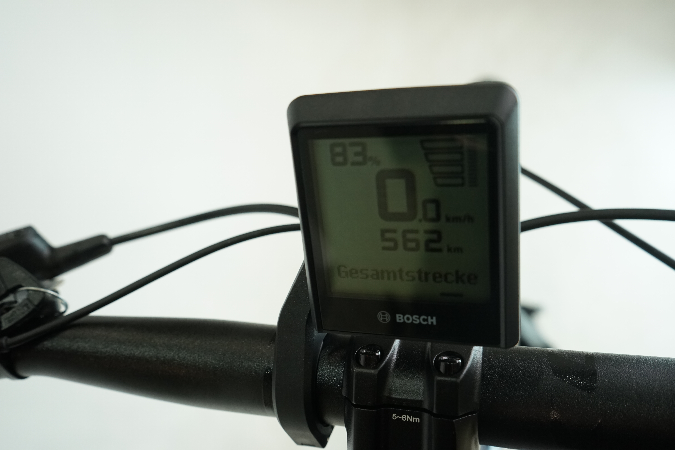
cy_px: 225
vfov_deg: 45.0
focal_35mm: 29
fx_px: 544
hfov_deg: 63.7
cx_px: 338
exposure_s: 1/200
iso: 1600
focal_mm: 29
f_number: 5.6
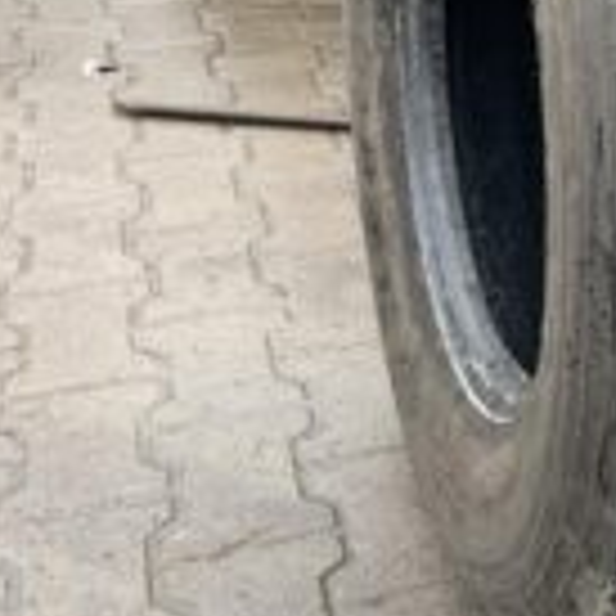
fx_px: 1450
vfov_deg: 23.6
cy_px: 119
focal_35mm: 72
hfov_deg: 22.5
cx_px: 697
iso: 80
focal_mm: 4.25
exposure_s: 1/121
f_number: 1.8
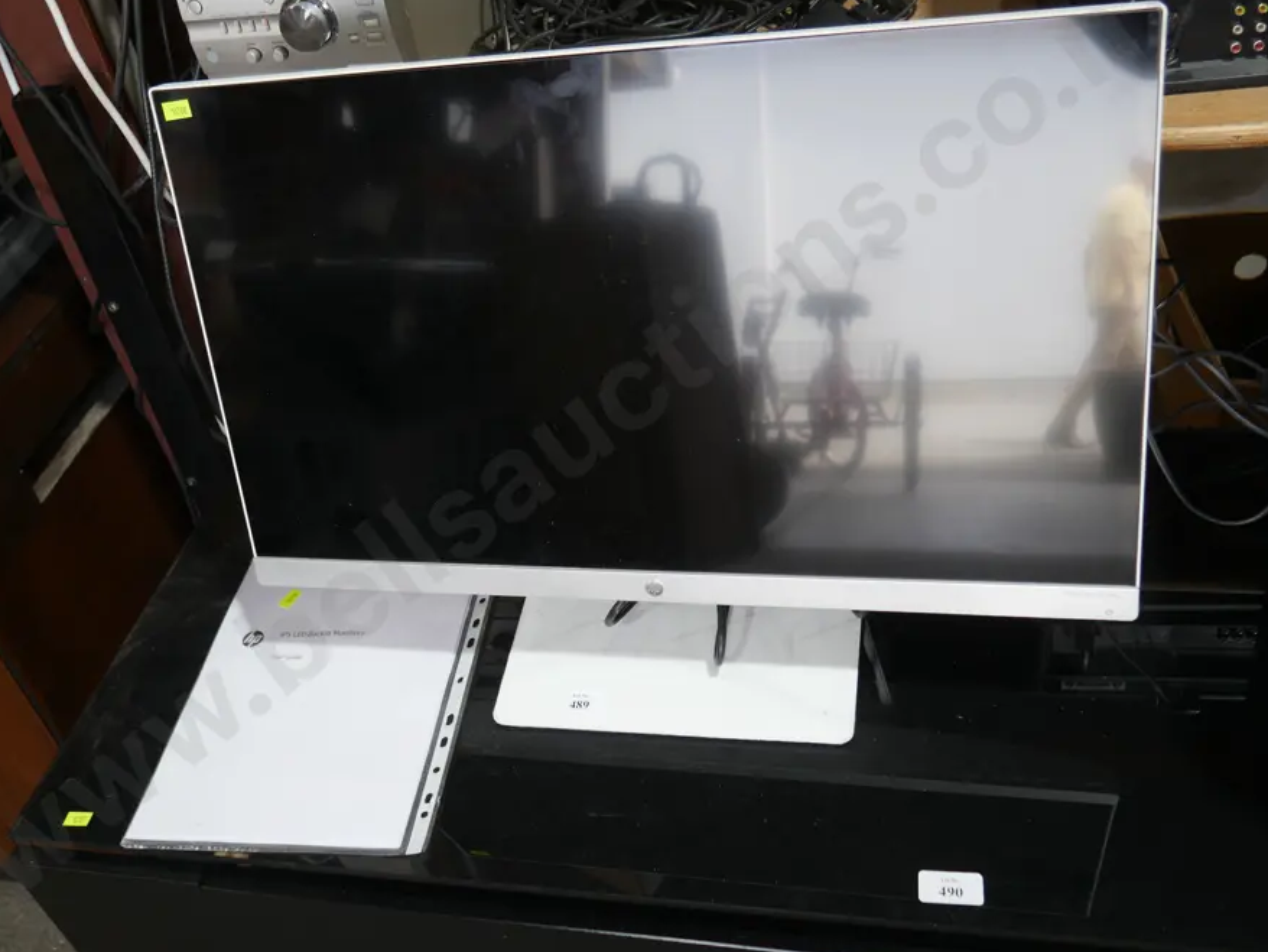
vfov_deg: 40.7
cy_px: 431
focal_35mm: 35
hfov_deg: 52.6
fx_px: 1282
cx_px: 583
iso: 200
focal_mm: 15
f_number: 3.6
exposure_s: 1/80
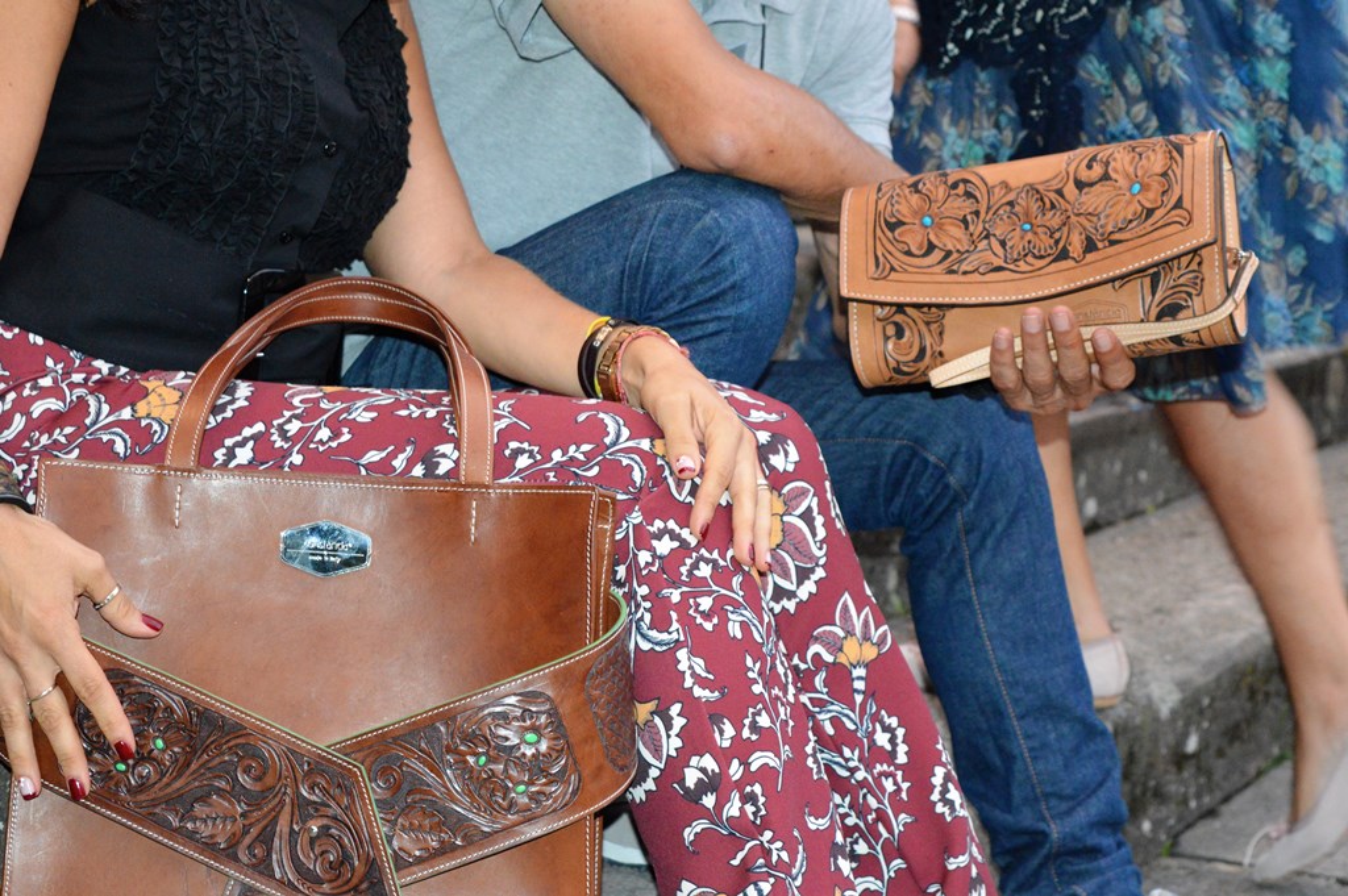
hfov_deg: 27.0
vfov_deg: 18.2
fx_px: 2806
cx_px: 674
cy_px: 448
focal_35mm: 75
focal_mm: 50
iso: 2500
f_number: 5.6
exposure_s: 1/60
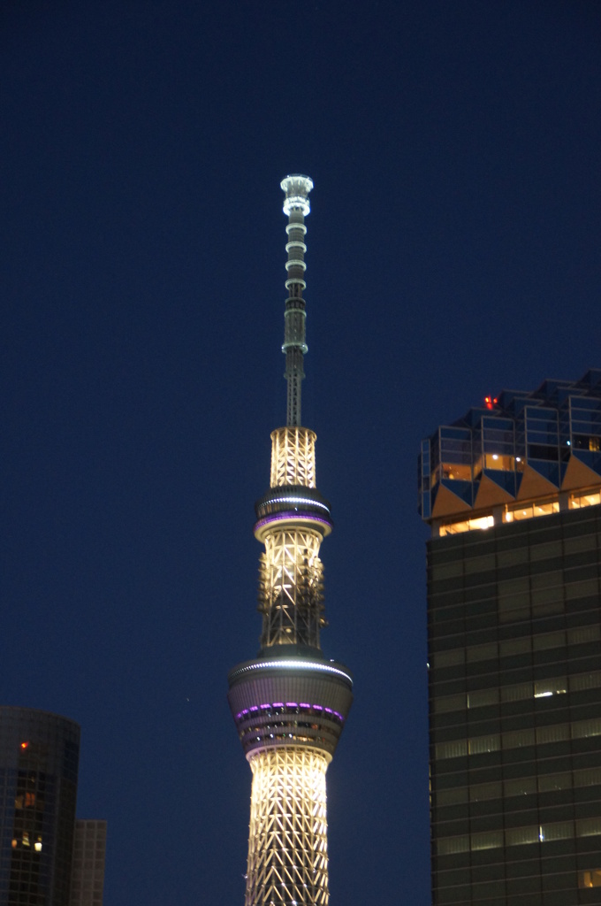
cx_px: 300
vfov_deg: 19.5
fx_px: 2636
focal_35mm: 105
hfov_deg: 13.0
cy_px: 453
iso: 1600
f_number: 5
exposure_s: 1/3
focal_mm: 70
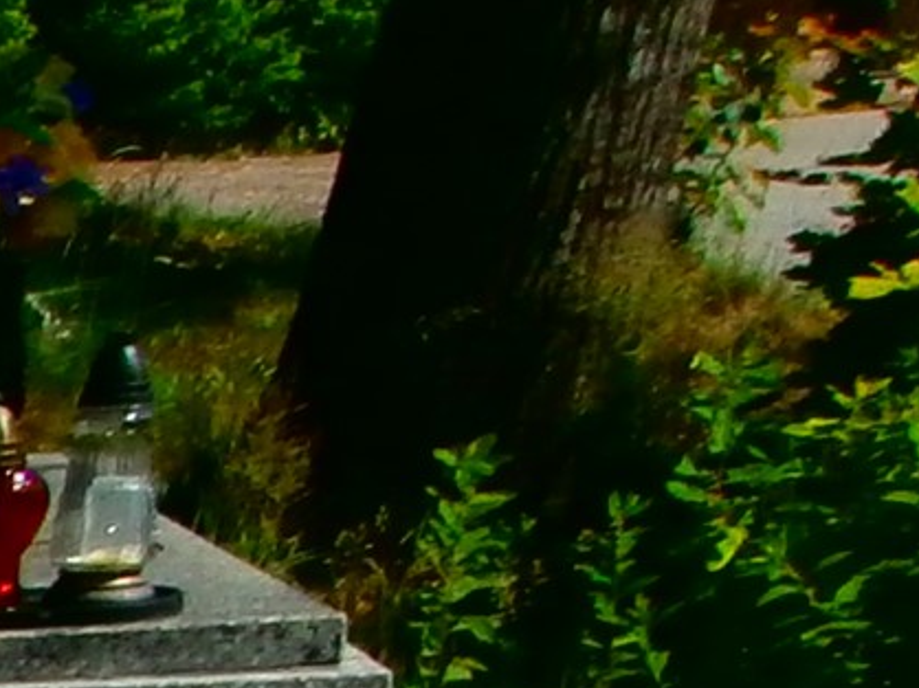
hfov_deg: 8.7
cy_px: 1849
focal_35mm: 172
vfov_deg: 7.8
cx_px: -2147
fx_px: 4564
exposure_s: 1/2000
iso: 100
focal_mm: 4.2
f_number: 3
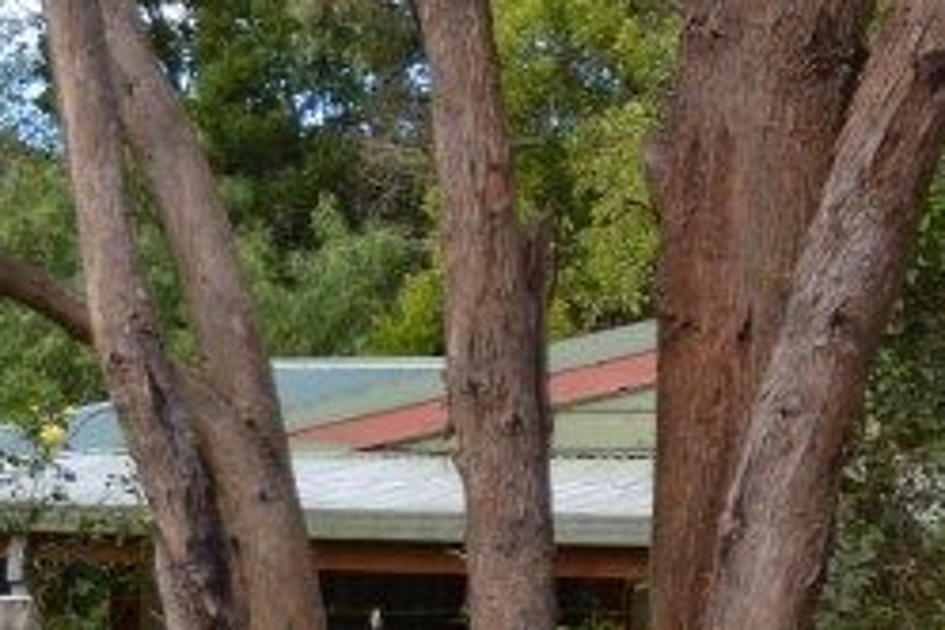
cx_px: 941
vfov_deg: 9.2
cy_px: 643
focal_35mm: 148
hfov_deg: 13.7
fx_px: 3885
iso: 100
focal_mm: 24
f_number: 4
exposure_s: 1/200
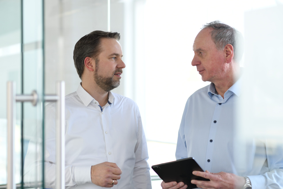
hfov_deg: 23.9
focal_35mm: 85
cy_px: 94
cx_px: 142
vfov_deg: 16.1
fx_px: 668
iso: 250
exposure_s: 1/160
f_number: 2.8
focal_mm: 85
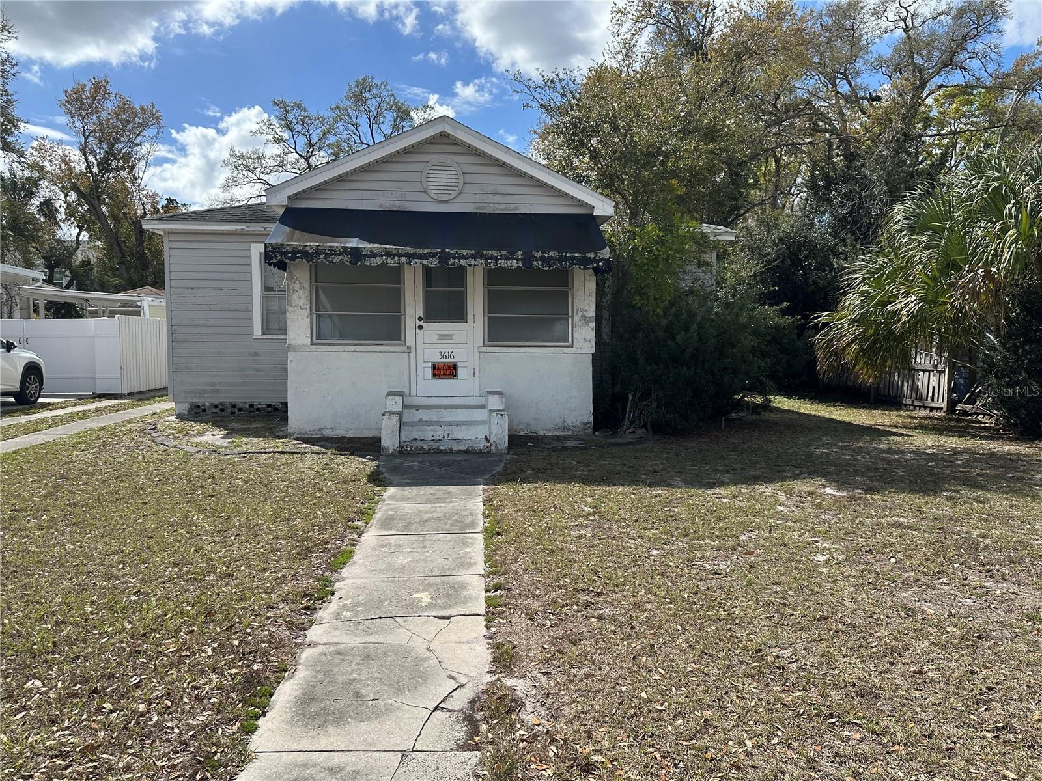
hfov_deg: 71.6
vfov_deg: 56.8
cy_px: 390
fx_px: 722
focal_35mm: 24
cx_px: 521
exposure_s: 1/4348
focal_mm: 6.86
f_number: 1.78
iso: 80
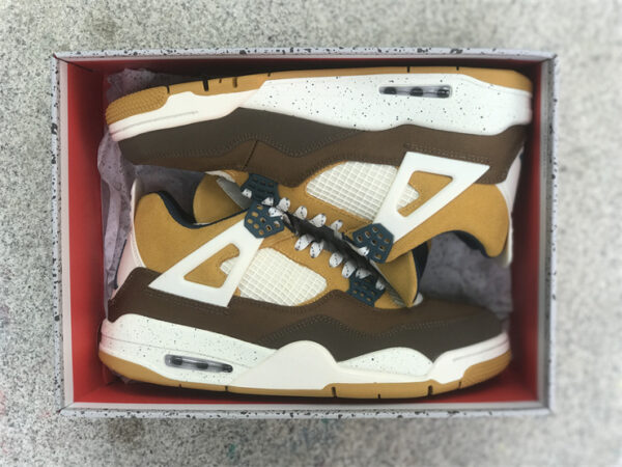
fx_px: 1024
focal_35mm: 57
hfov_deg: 33.8
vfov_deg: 25.7
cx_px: 311
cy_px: 234
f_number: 2.8
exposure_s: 1/100
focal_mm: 6.6
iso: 32
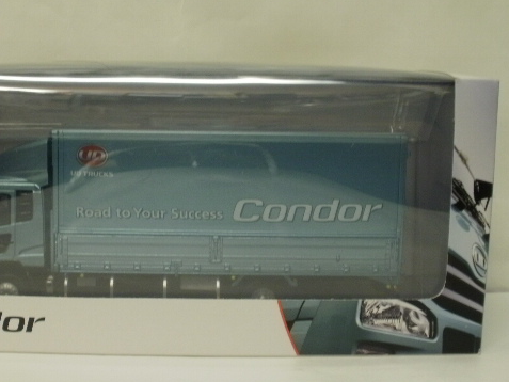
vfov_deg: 24.8
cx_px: 187
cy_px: 207
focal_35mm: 59
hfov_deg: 32.5
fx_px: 868
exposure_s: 1/13
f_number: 4
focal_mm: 7.7
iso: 125
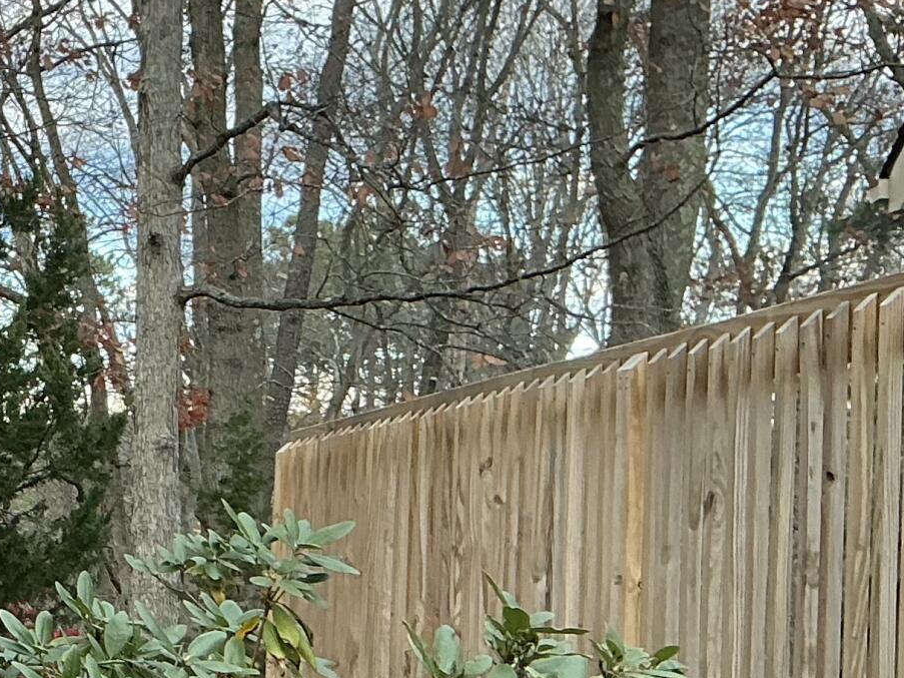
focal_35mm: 93
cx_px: -381
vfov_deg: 15.7
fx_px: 2428
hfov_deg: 19.0
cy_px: 573
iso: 50
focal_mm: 3
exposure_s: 1/60
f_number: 1.8
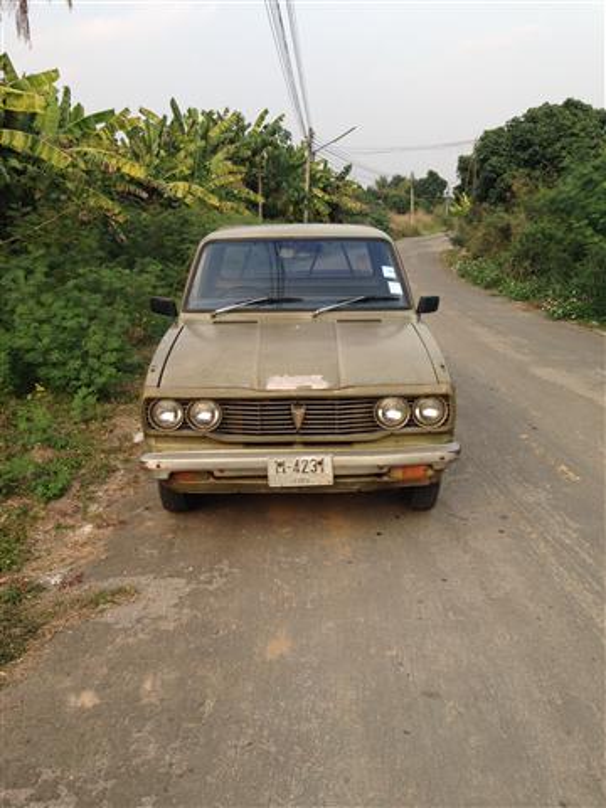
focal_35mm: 33
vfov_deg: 55.4
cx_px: 303
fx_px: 770
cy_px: 404
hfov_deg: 42.9
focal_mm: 4.12
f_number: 2.4
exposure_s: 1/330
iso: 50
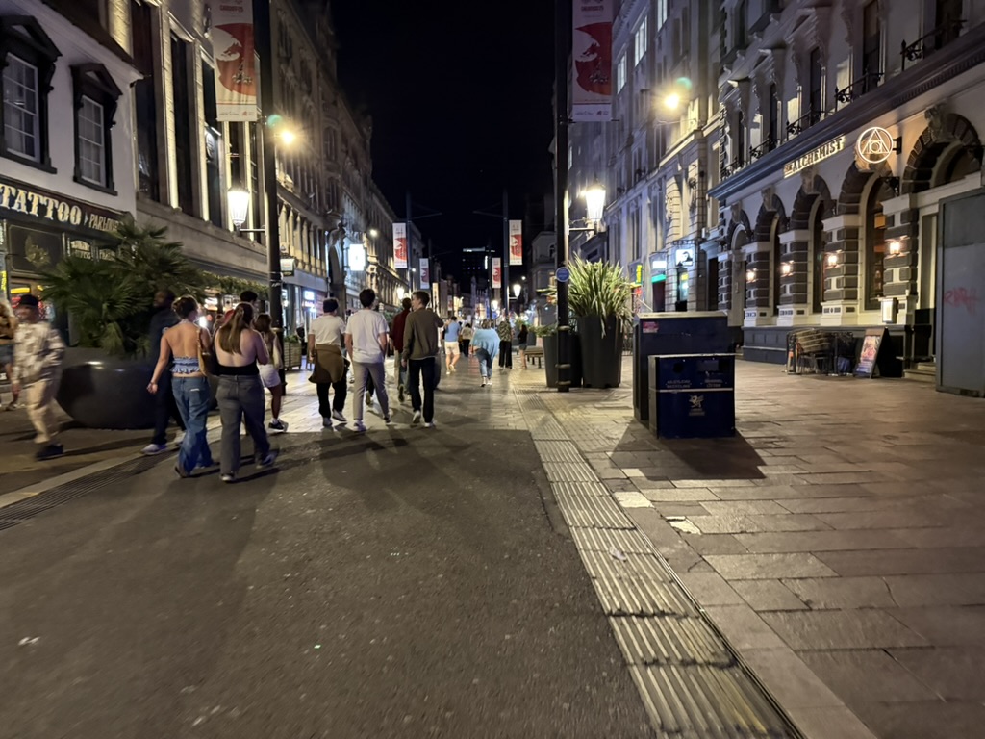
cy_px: 370
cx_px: 492
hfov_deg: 71.6
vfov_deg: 56.8
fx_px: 683
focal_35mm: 24
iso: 1000
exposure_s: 1/34
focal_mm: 6.76
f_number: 1.78
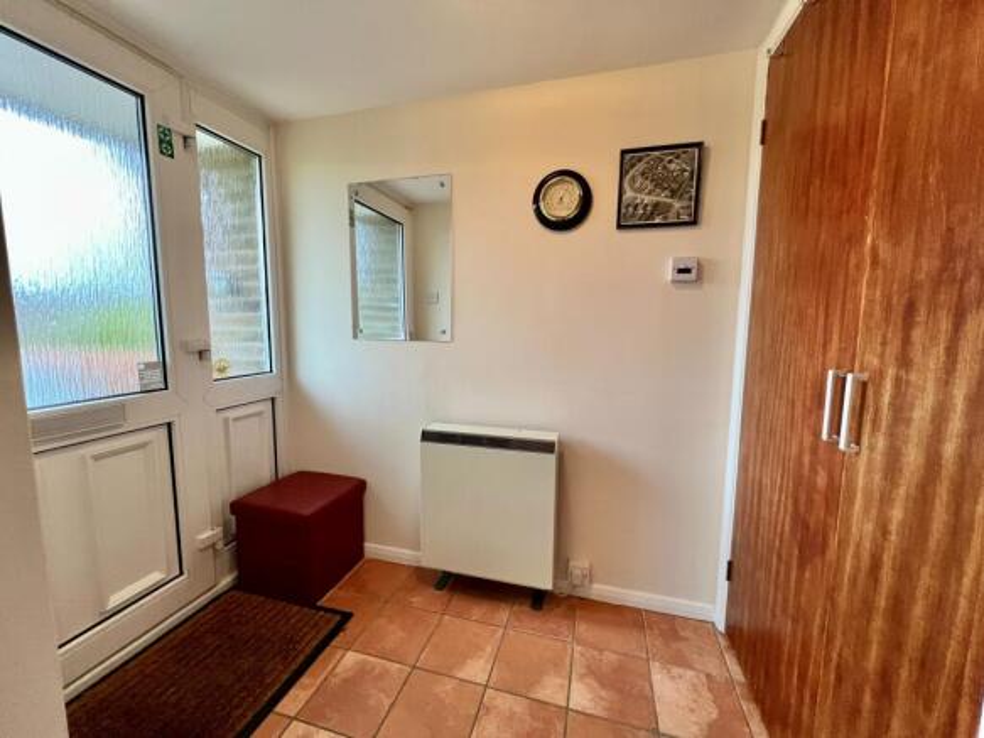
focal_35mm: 13
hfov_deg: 106.2
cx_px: 492
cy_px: 369
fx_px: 369
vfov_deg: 89.9
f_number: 1.8
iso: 250
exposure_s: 1/50
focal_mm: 1.57
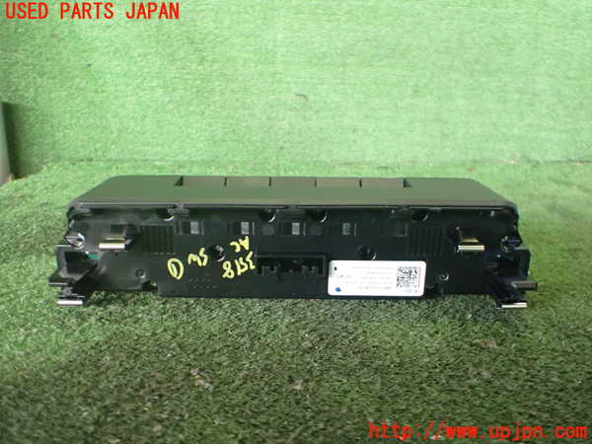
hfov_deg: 60.0
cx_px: 296
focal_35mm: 30
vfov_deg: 46.8
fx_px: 513
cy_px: 222
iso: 800
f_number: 2.3
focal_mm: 5.4
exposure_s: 1/80
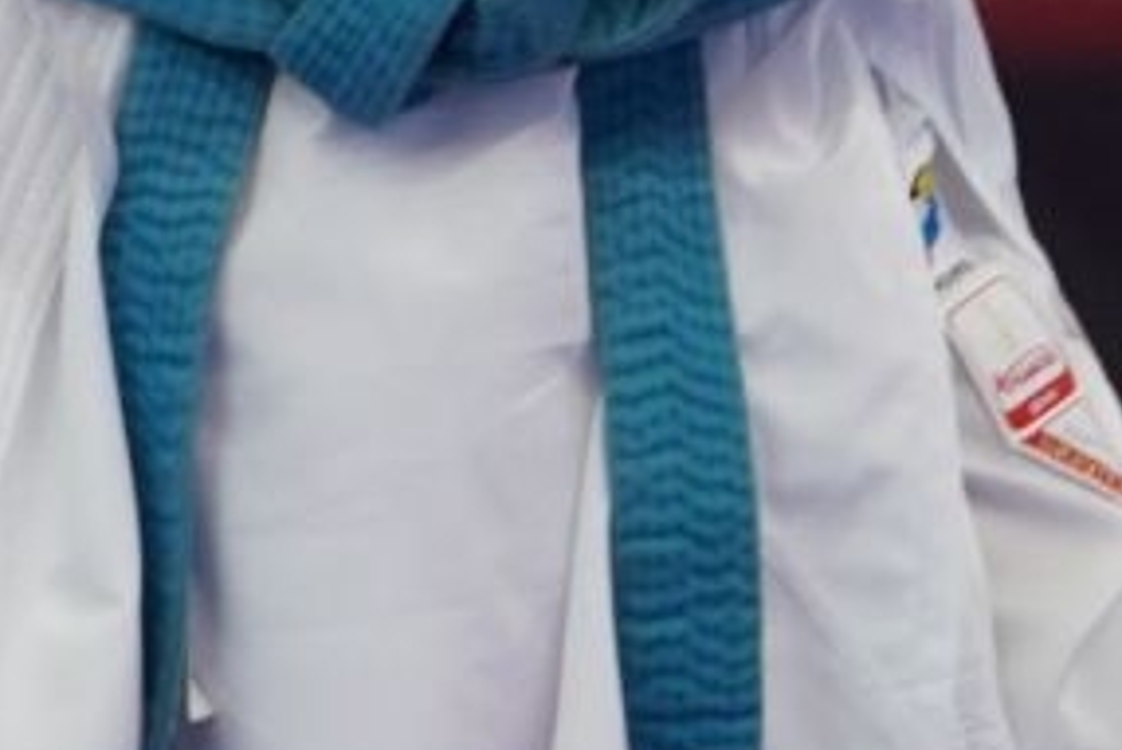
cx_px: -871
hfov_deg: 2.0
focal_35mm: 1013
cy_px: -1111
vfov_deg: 1.4
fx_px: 31586
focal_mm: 161
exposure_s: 1/1000
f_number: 2.8
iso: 1600
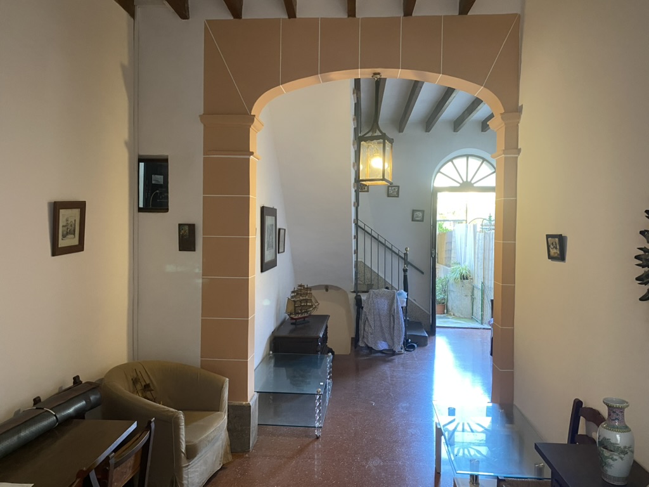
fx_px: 487
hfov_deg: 67.3
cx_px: 324
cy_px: 244
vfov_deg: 53.1
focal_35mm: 26
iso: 250
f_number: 1.8
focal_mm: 4.25
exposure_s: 1/50
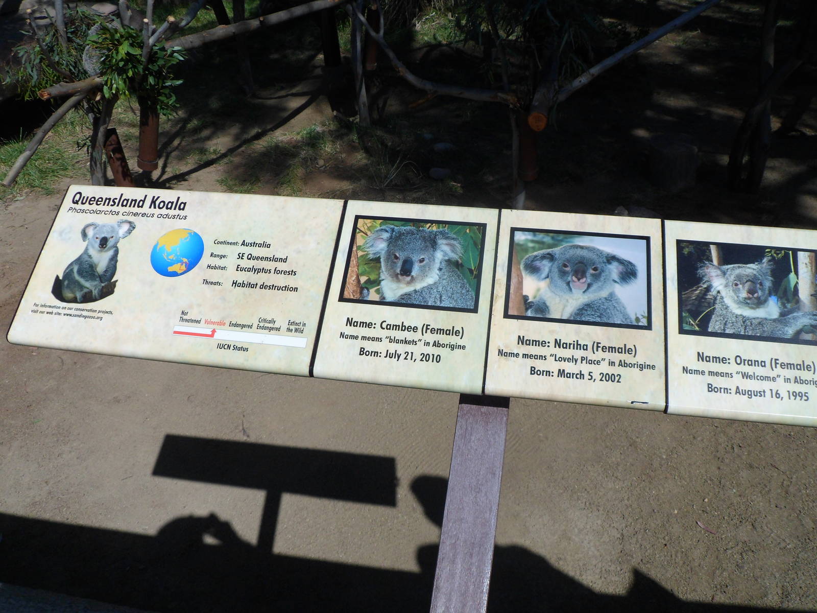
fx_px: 637
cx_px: 408
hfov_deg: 65.3
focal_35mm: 27
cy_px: 306
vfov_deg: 51.4
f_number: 9.2
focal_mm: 4.9
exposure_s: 1/250
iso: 80
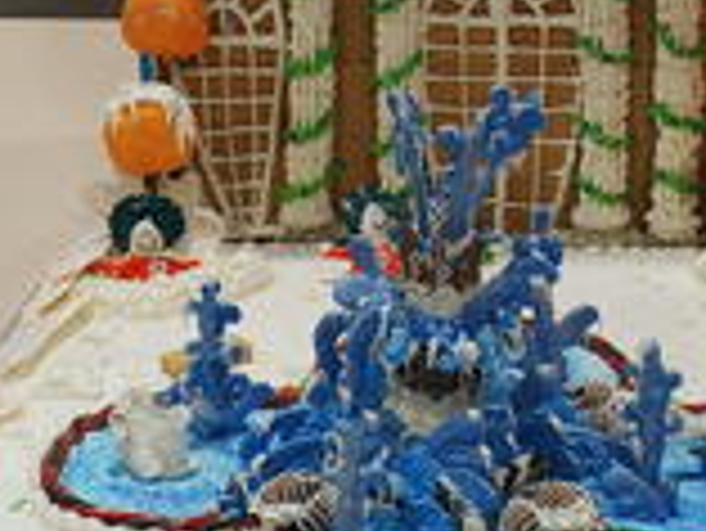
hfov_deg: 18.0
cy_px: 198
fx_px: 2225
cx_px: 351
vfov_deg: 13.6
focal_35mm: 109
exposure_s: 1/50
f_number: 2.8
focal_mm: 8.1
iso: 200
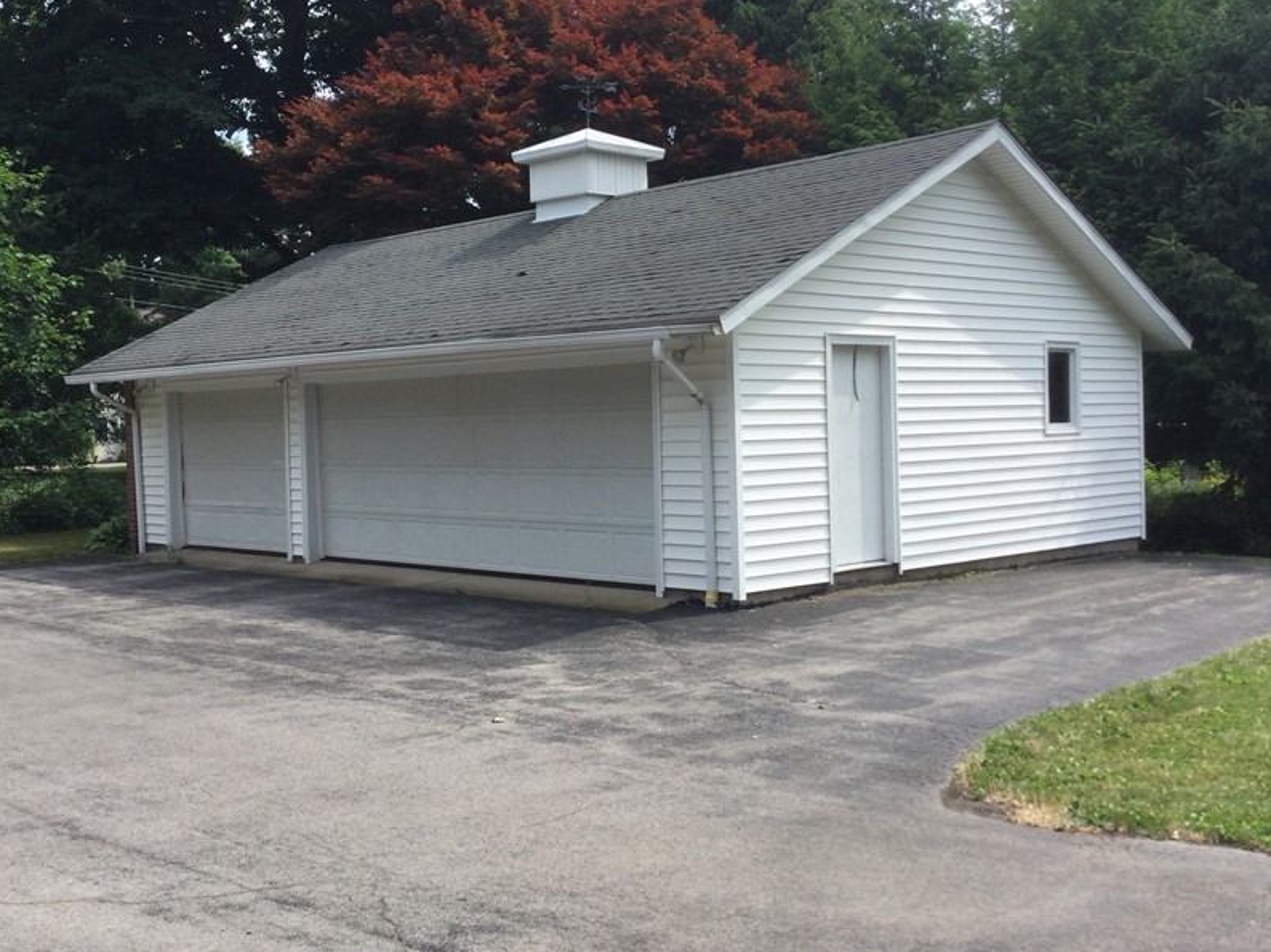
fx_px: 1468
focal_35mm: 40
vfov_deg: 35.9
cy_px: 456
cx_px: 584
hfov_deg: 46.8
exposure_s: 1/702
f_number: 2.4
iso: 25
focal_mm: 3.3
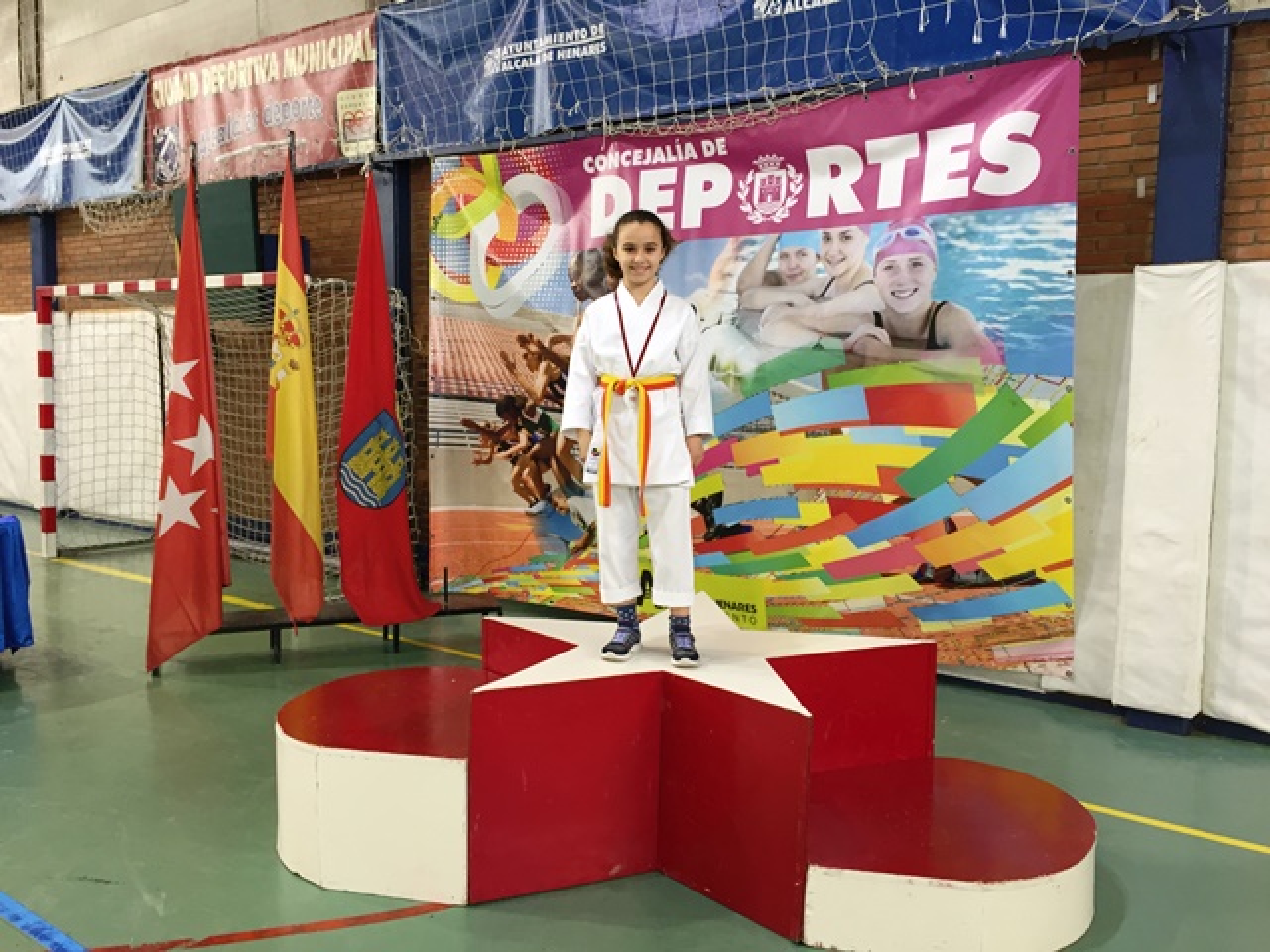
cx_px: 635
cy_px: 476
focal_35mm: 29
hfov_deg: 61.7
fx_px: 1064
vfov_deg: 48.2
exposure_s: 1/33
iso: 80
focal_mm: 4.15
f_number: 2.2
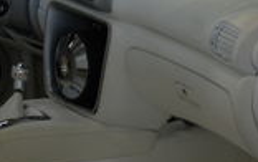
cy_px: 154
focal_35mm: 188
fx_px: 1324
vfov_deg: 7.0
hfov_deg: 11.1
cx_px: 159
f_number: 6.3
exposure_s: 1/15
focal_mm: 30
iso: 200
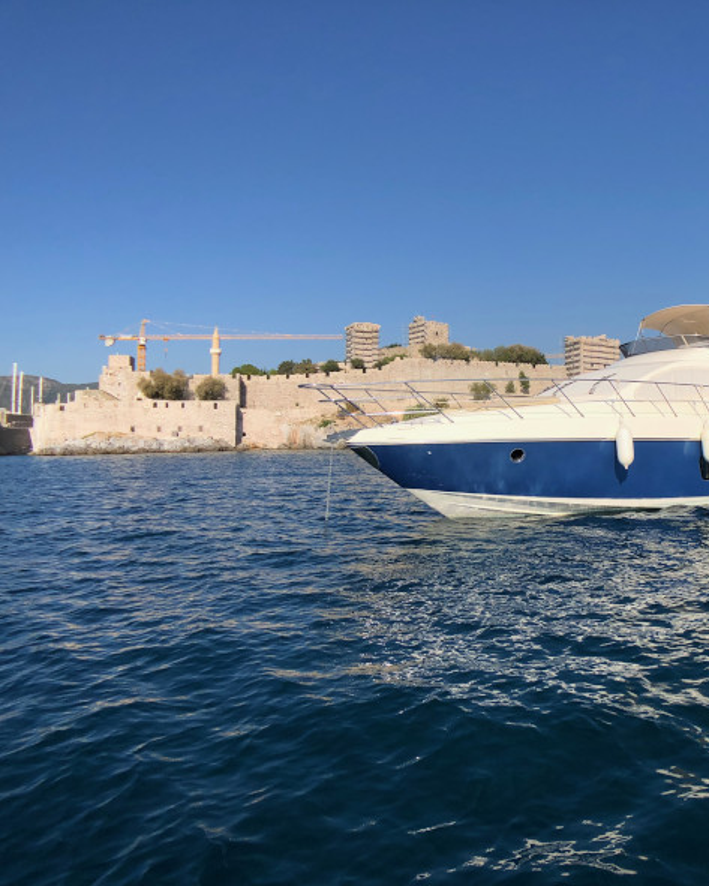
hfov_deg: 38.3
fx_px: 970
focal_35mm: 37
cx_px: 588
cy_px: 448
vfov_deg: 49.1
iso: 20
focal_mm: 4
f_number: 1.8
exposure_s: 1/3690
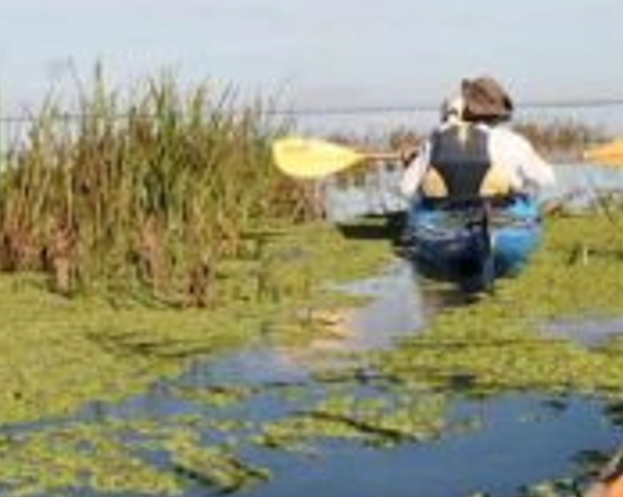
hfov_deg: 25.7
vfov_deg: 20.5
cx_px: 476
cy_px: 45
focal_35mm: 73
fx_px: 1345
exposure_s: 1/250
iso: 100
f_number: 8
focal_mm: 18
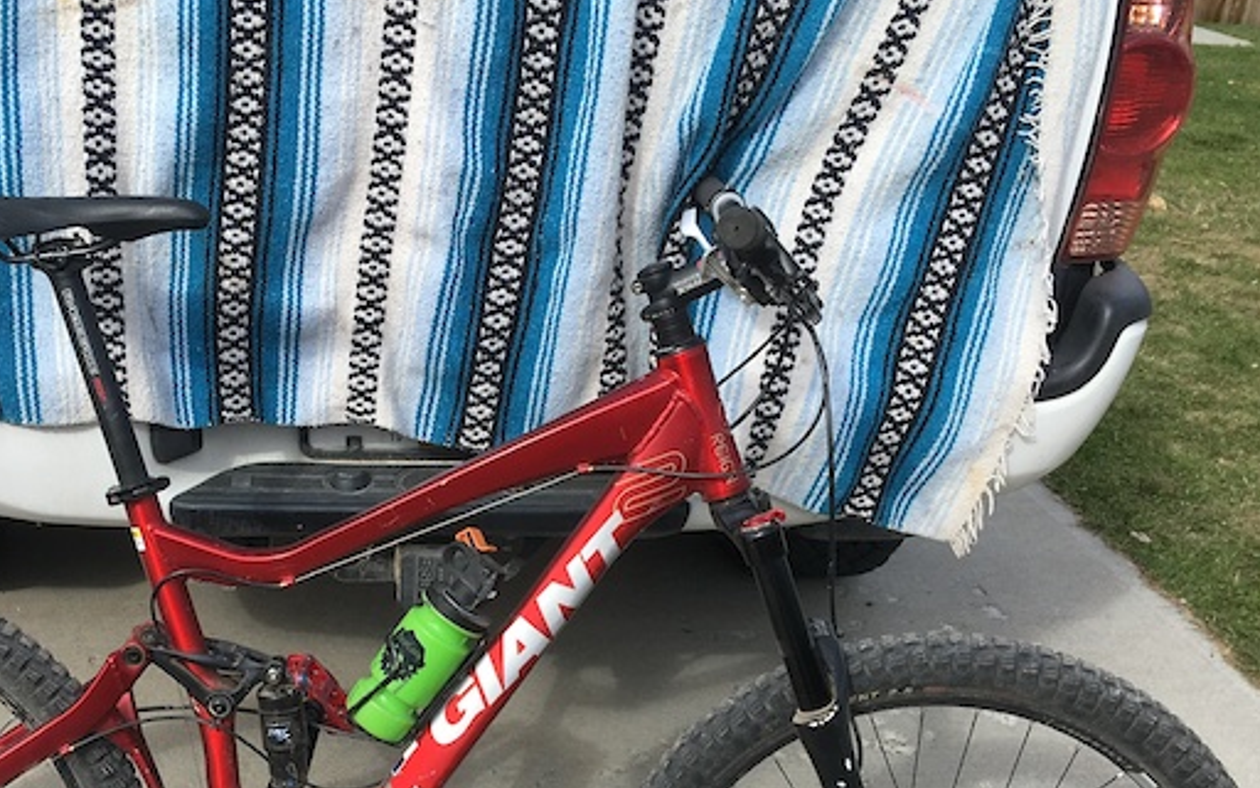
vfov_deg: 26.2
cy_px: 660
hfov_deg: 41.4
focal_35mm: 48
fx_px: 1648
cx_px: 445
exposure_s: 1/950
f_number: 2.2
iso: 25
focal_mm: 4.15
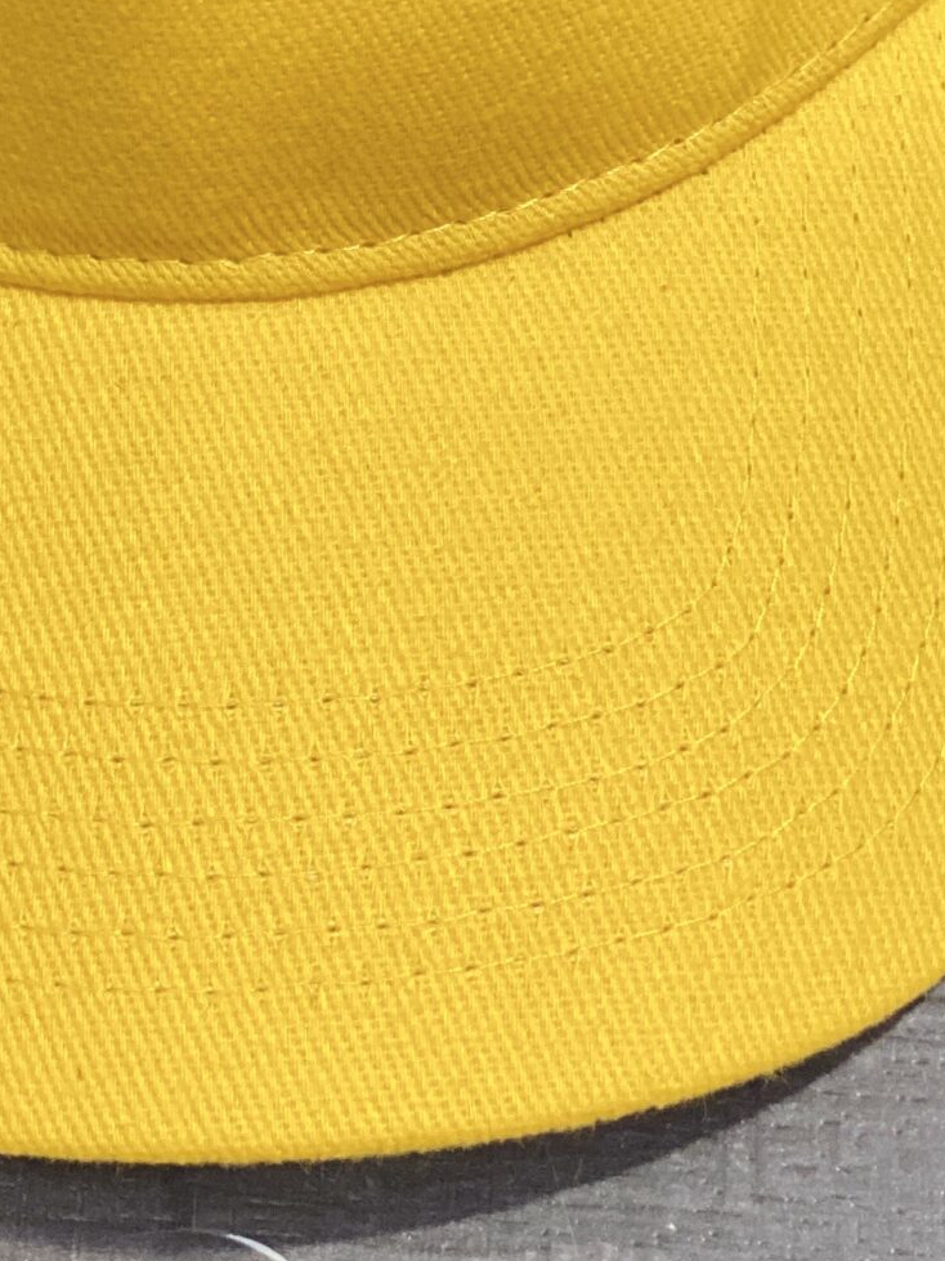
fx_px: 4951
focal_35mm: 136
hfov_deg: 10.9
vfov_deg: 14.3
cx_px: 279
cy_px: -12
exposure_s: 1/33
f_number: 2
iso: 125
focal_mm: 6
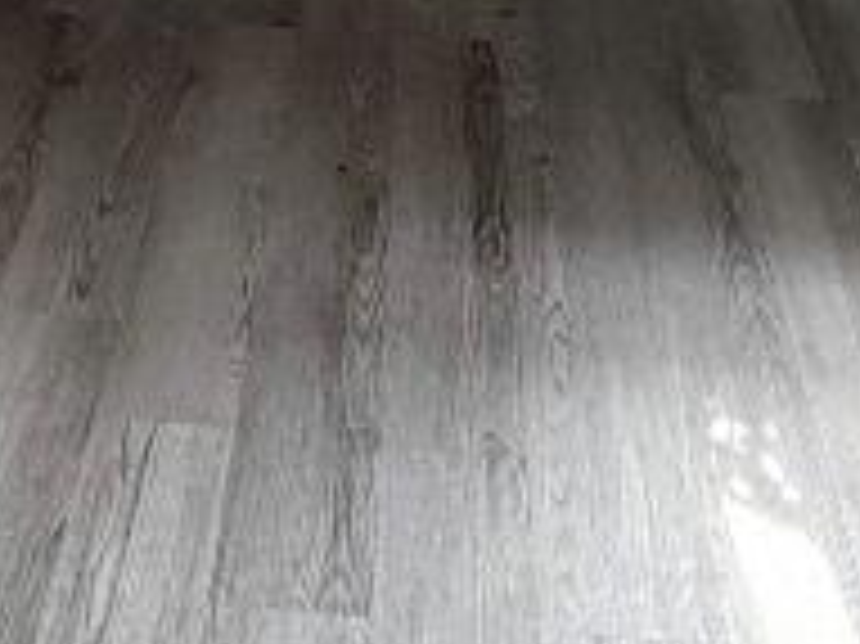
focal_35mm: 75
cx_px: 194
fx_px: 1862
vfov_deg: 13.8
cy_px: -905
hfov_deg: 25.6
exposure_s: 1/133
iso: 50
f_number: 2.2
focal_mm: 2.22
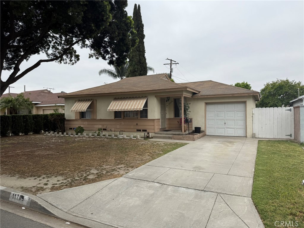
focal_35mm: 24
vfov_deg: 56.8
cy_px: 114
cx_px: 152
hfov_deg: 71.6
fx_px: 211
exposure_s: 1/2299
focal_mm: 6.76
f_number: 1.78
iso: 80
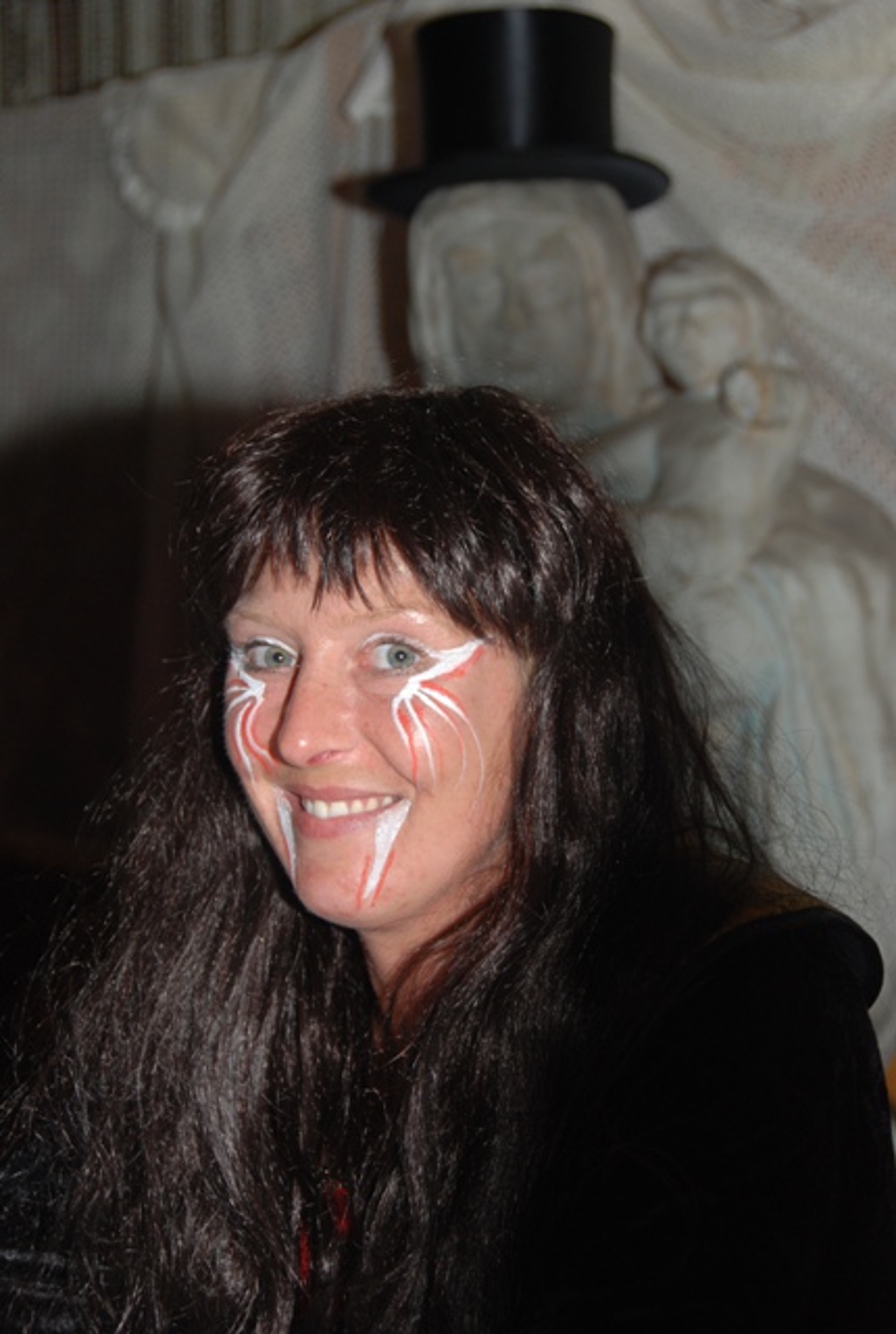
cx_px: 448
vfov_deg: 24.6
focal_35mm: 82
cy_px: 667
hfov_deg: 16.6
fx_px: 3063
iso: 200
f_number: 4.8
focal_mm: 55
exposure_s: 1/60
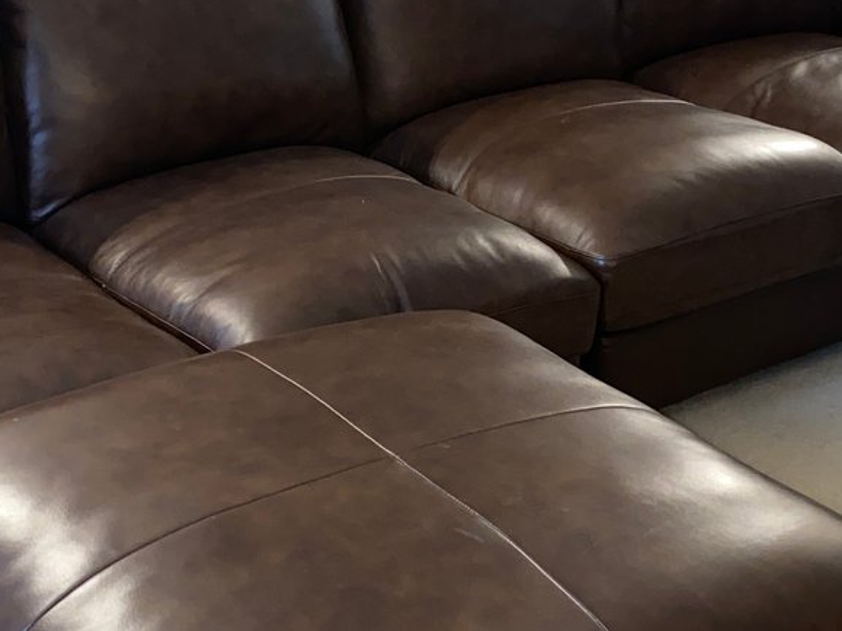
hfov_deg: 28.6
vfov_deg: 21.6
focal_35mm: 68
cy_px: 399
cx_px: 462
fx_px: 1654
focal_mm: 4.25
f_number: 1.8
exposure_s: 1/6
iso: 100
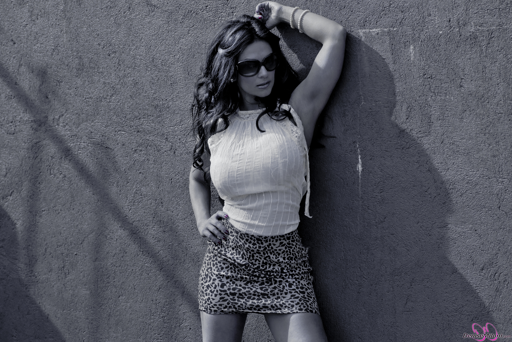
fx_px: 1920
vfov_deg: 10.2
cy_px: 171
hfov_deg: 15.2
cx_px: 256
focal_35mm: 135
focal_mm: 135
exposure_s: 1/1000
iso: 320
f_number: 4.5
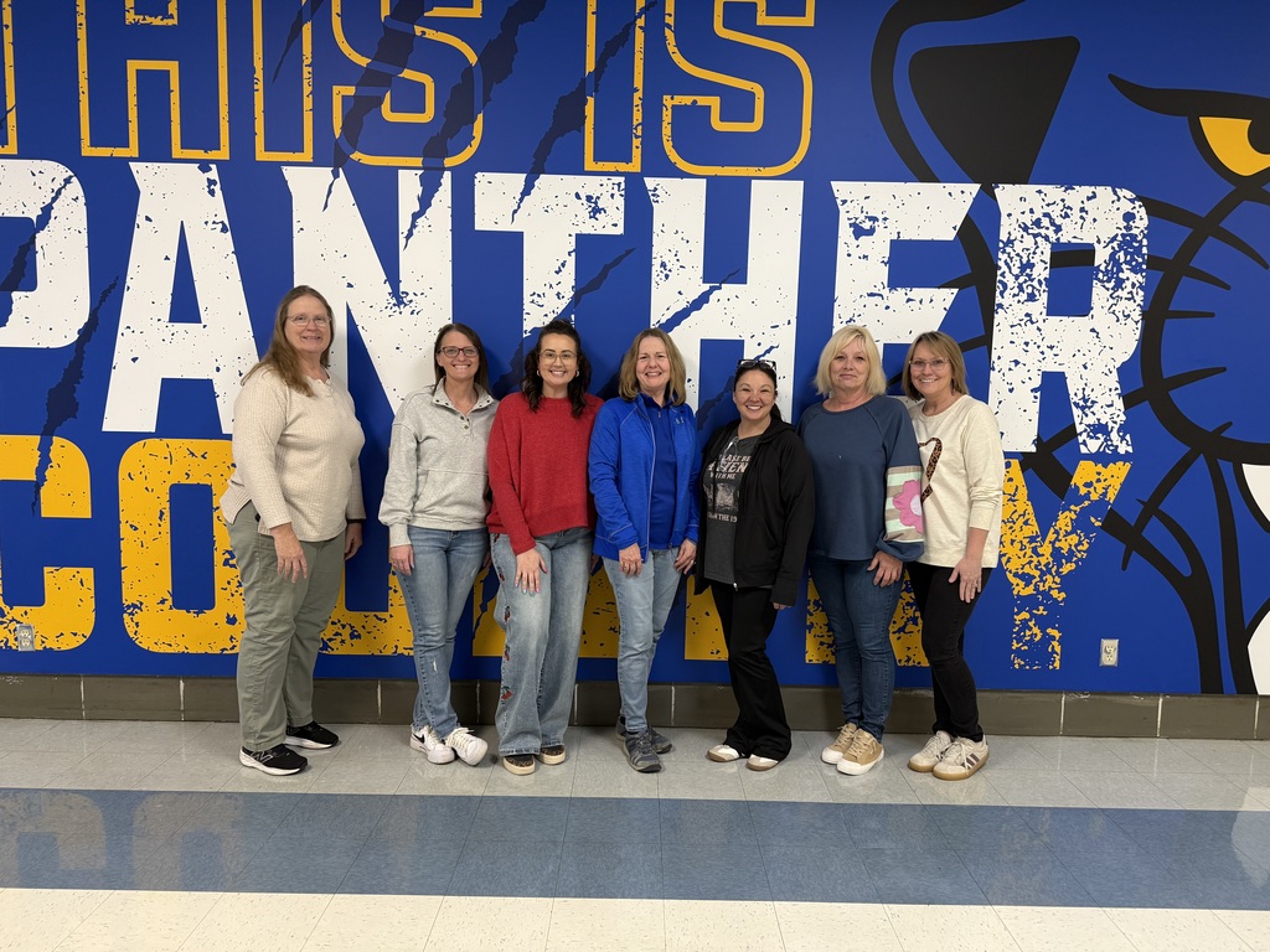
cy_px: 476
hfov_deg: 71.6
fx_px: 881
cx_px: 635
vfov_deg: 56.8
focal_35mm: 24
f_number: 1.78
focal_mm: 6.76
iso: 200
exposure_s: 1/60
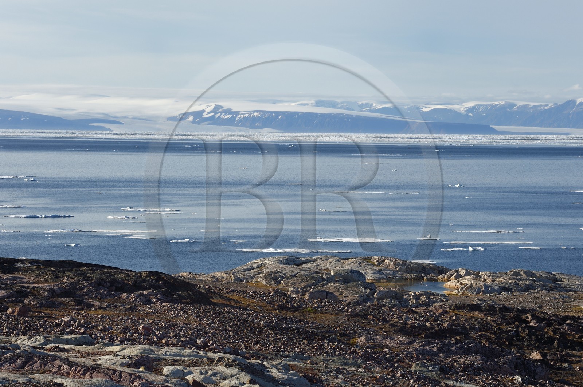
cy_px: 194
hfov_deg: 13.7
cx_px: 292
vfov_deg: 9.1
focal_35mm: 150
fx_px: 2427
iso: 200
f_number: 14
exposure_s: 1/250
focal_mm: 150
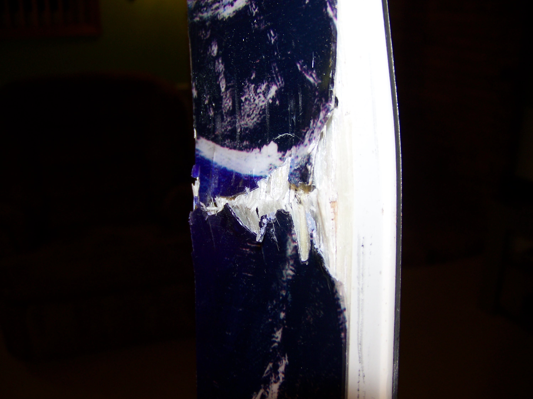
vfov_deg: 38.7
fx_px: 570
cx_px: 268
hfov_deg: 50.1
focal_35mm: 37
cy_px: 203
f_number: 2.8
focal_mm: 5.85
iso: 64
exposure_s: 1/30
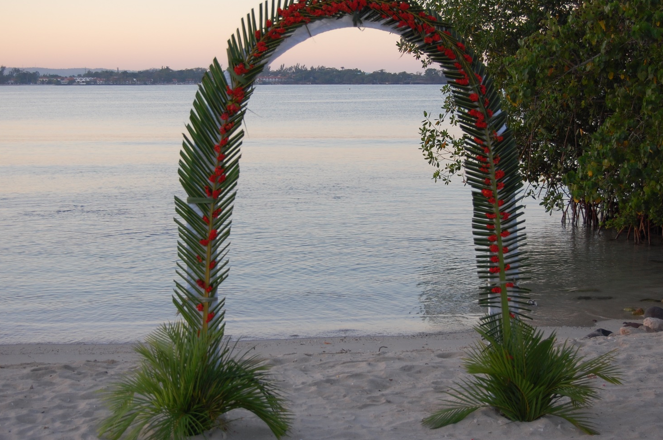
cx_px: 333
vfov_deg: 21.9
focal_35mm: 62
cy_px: 207
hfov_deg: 32.4
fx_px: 1140
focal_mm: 38
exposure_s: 1/125
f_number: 5.6
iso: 320
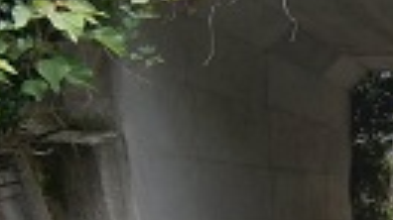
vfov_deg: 10.9
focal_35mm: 110
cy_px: 208
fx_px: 1145
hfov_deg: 18.4
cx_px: 482
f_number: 2.8
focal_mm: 4.7
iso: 80
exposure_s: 1/320
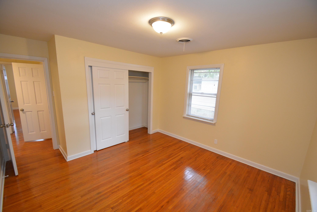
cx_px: 158
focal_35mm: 15
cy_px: 106
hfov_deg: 100.3
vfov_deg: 77.4
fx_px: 132
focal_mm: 10
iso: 1100
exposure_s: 1/60
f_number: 4
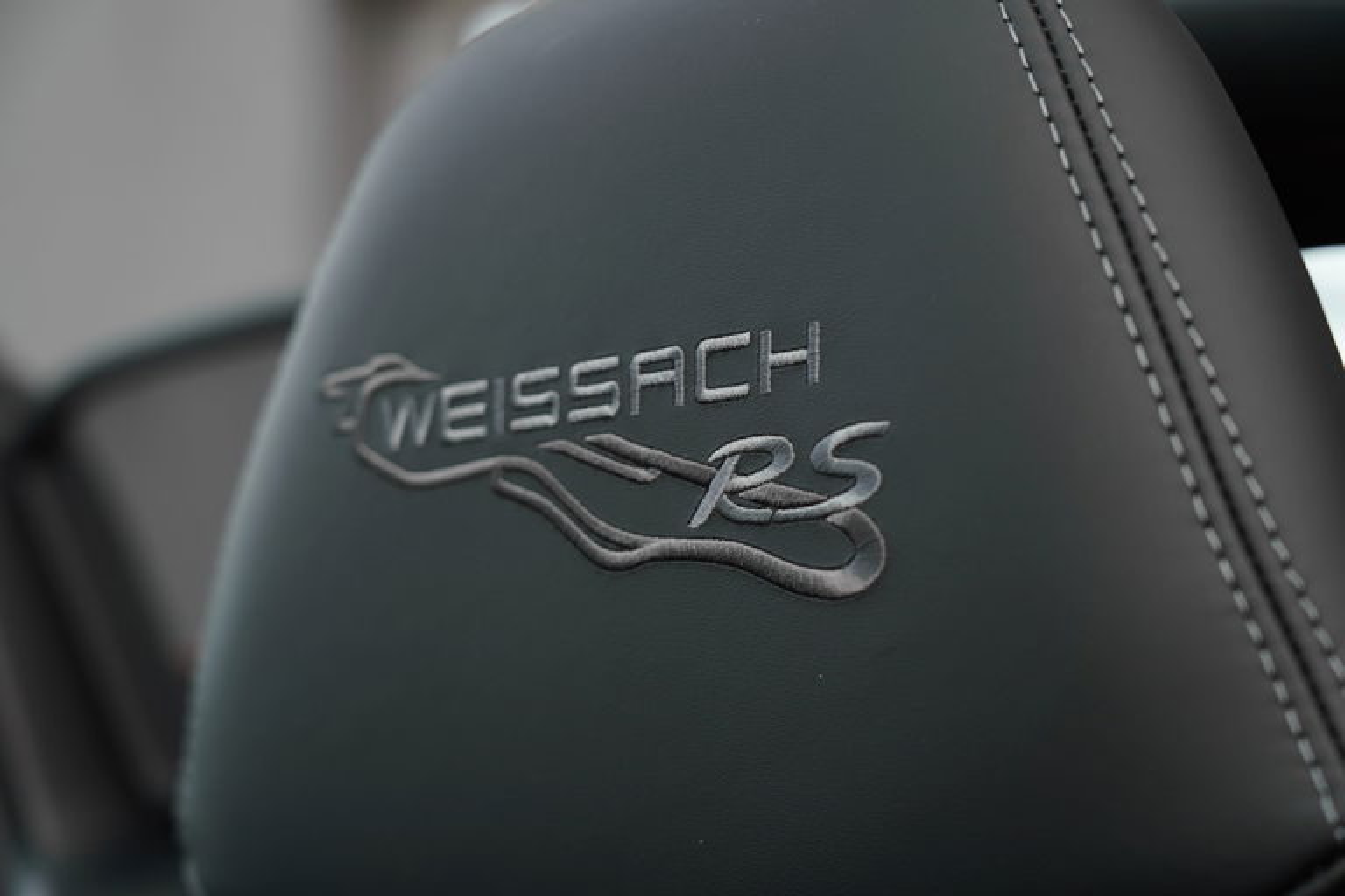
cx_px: 672
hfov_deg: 24.5
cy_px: 448
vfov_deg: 16.5
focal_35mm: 83
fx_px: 3101
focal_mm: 83
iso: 100
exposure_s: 1/100
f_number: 5.6
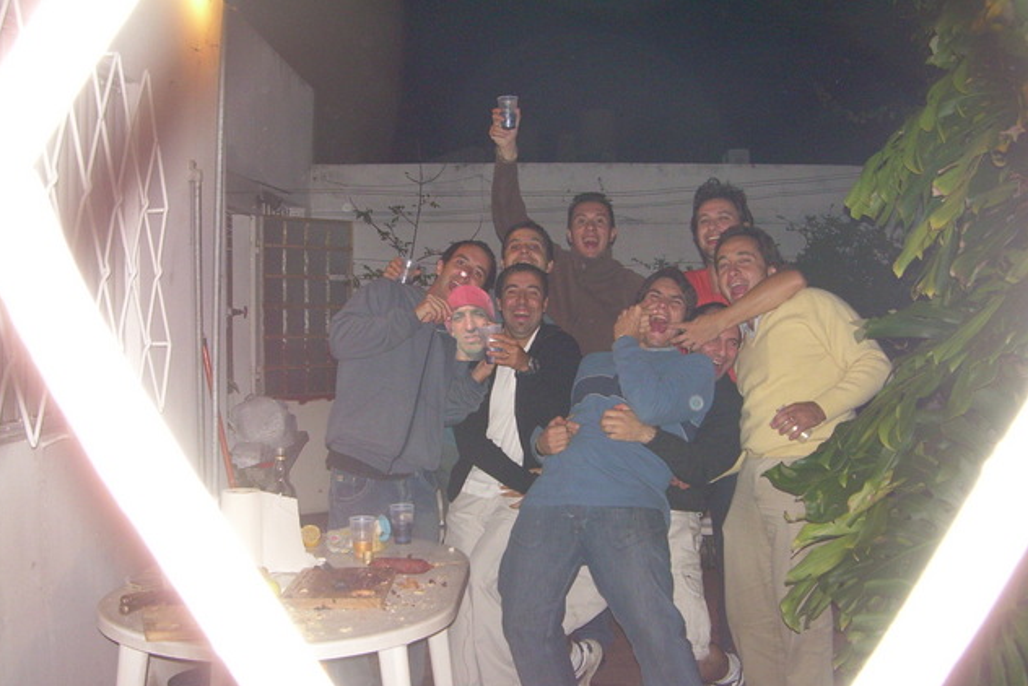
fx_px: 1143
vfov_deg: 33.4
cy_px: 351
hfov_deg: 48.4
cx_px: 509
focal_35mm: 40
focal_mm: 6.3
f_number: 2.8
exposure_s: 1/60
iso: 200
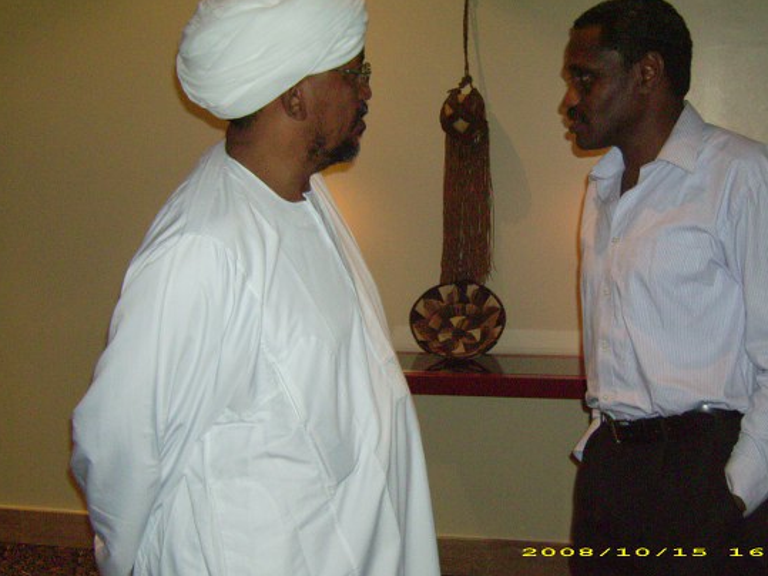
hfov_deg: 33.8
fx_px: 1264
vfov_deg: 25.6
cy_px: 259
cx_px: 406
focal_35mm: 57
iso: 200
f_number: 3.2
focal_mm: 9.94
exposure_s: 1/60
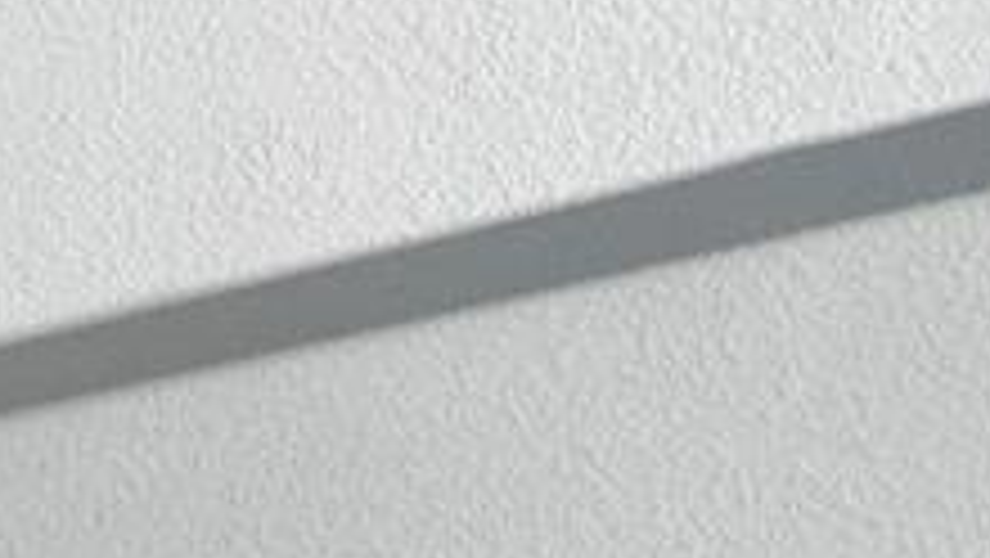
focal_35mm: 198
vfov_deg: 6.1
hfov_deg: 9.6
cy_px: 180
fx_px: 5200
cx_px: -1395
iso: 25
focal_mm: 4.25
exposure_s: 1/341
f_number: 1.8
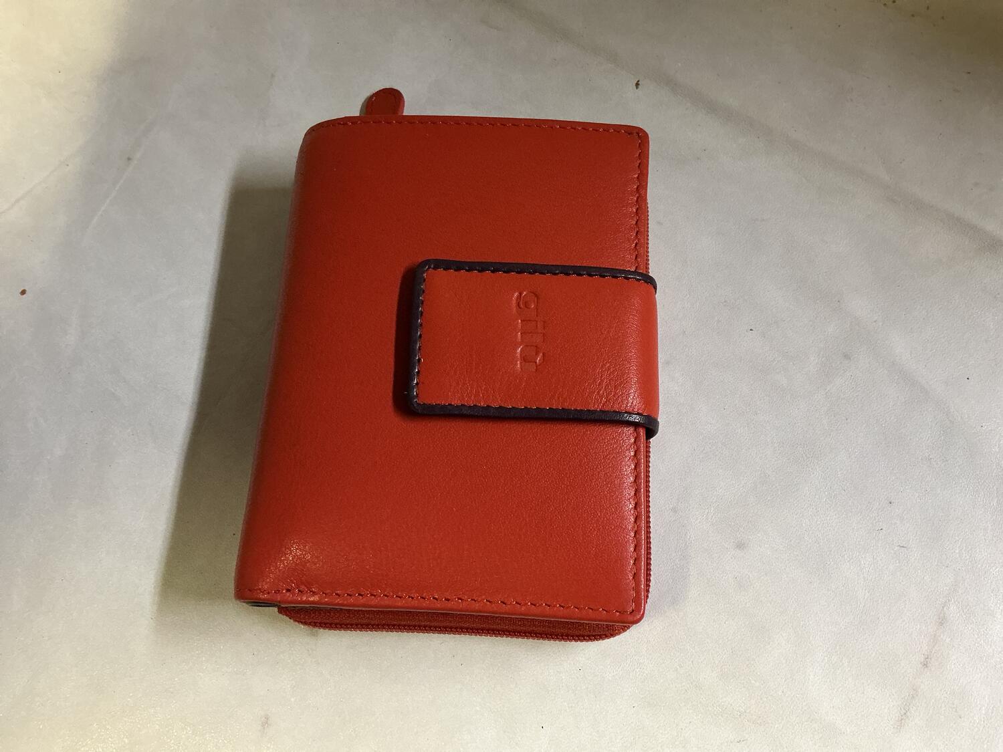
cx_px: 502
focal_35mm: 29
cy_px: 376
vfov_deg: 48.2
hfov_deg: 61.7
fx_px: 840
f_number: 1.8
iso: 160
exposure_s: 1/50
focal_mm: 3
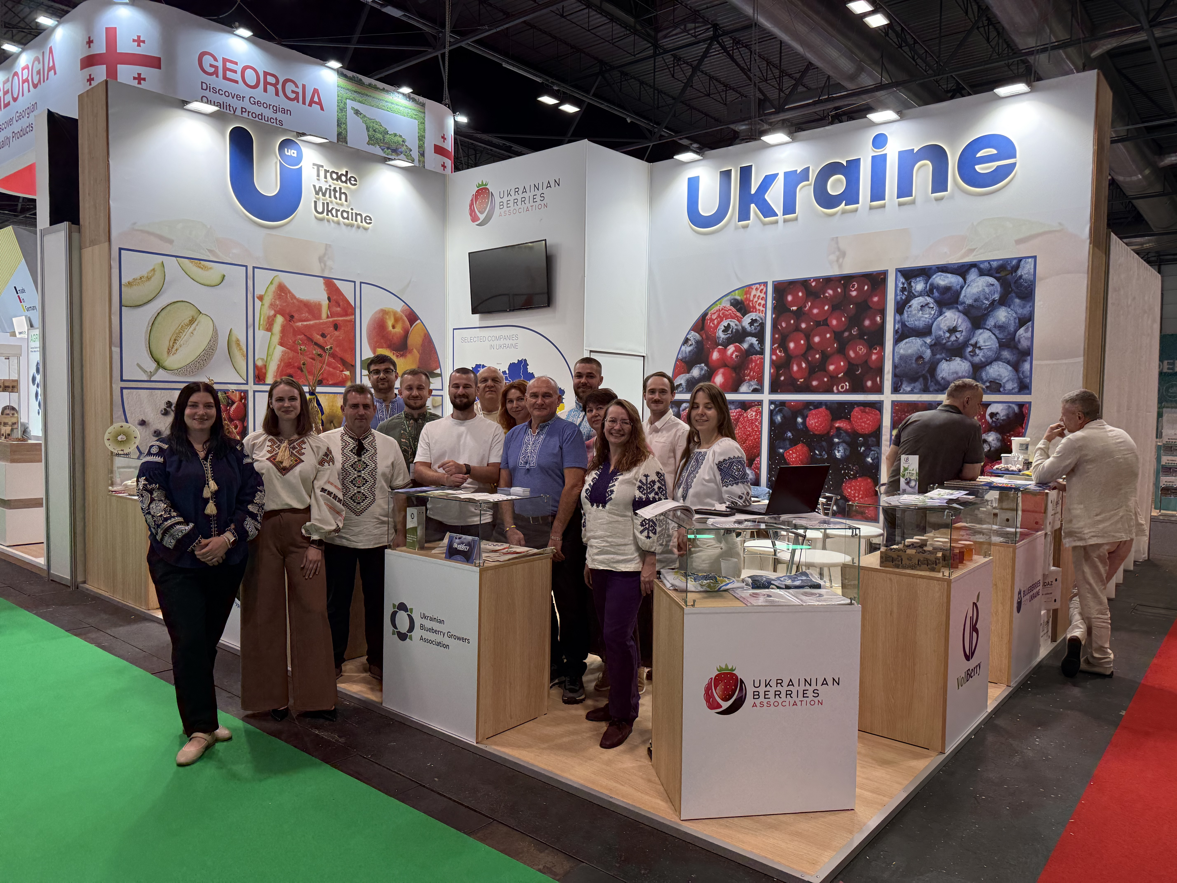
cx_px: 588
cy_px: 442
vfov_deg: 56.8
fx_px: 816
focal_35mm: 24
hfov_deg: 71.6
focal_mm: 6.76
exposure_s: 1/234
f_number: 1.78
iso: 125
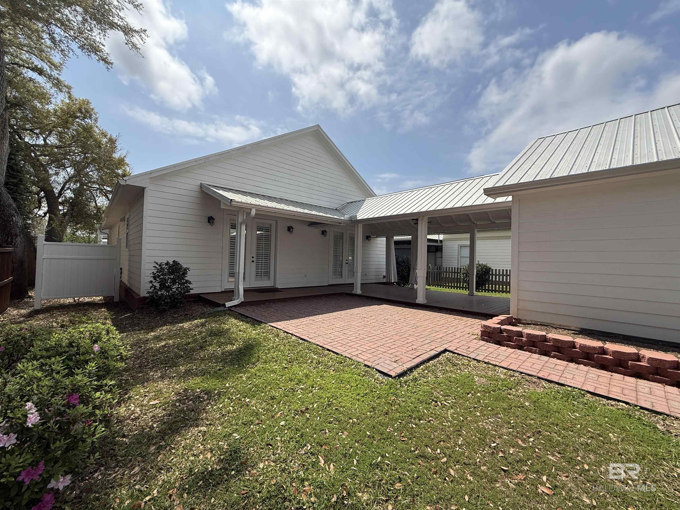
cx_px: 340
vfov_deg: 85.7
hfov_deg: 102.1
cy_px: 255
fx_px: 275
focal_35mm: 14
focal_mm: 2.22
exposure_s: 1/2320
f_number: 2.2
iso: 50
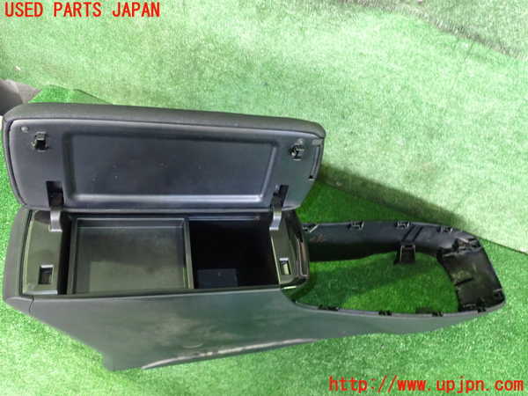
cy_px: 198
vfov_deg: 46.8
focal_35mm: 30
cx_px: 264
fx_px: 458
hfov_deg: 60.0
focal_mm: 5.4
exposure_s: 1/25
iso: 800
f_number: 2.3
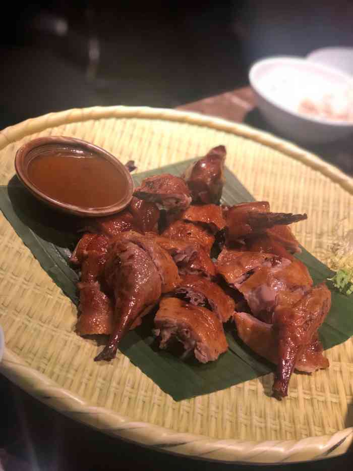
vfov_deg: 33.8
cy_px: 236
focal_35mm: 57
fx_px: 775
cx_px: 176
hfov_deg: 25.7
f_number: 2.8
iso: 160
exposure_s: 1/30
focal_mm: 6.6
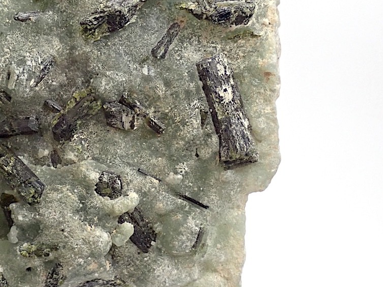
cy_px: 105
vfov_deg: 12.5
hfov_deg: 16.5
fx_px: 1306
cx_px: 65
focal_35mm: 118
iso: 800
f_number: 3.9
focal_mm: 12.73
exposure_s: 1/50
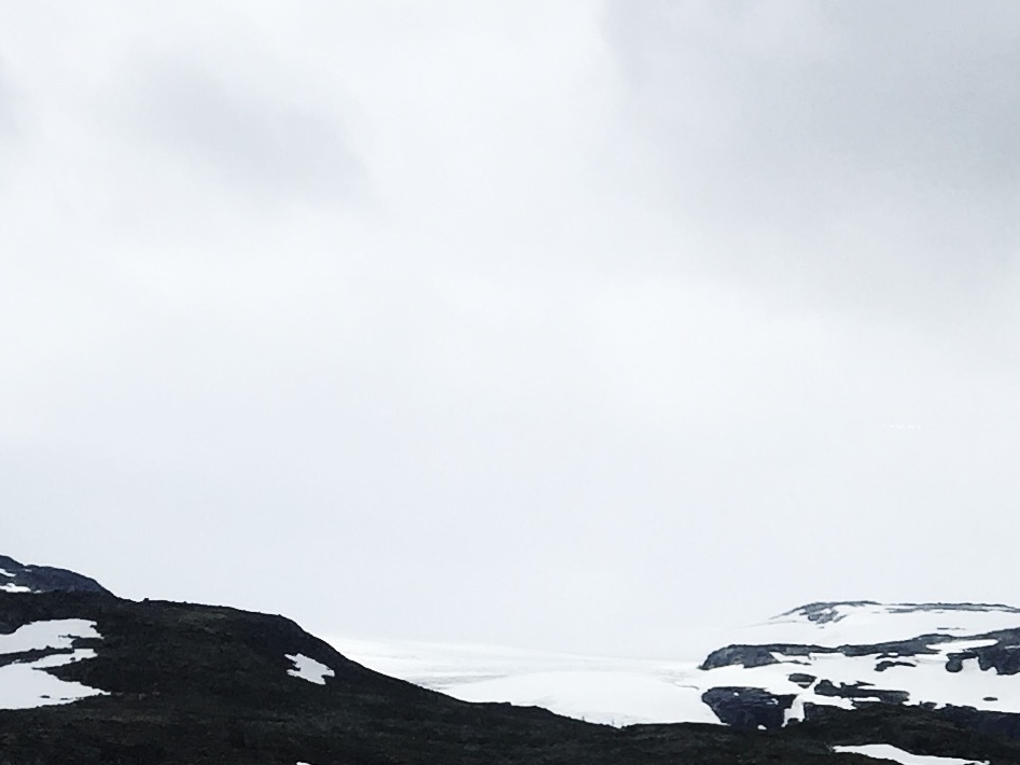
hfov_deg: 17.7
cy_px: 768
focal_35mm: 100
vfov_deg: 14.5
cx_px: 1512
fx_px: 2946
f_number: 2.2
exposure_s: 1/1522
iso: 32
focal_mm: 4.15
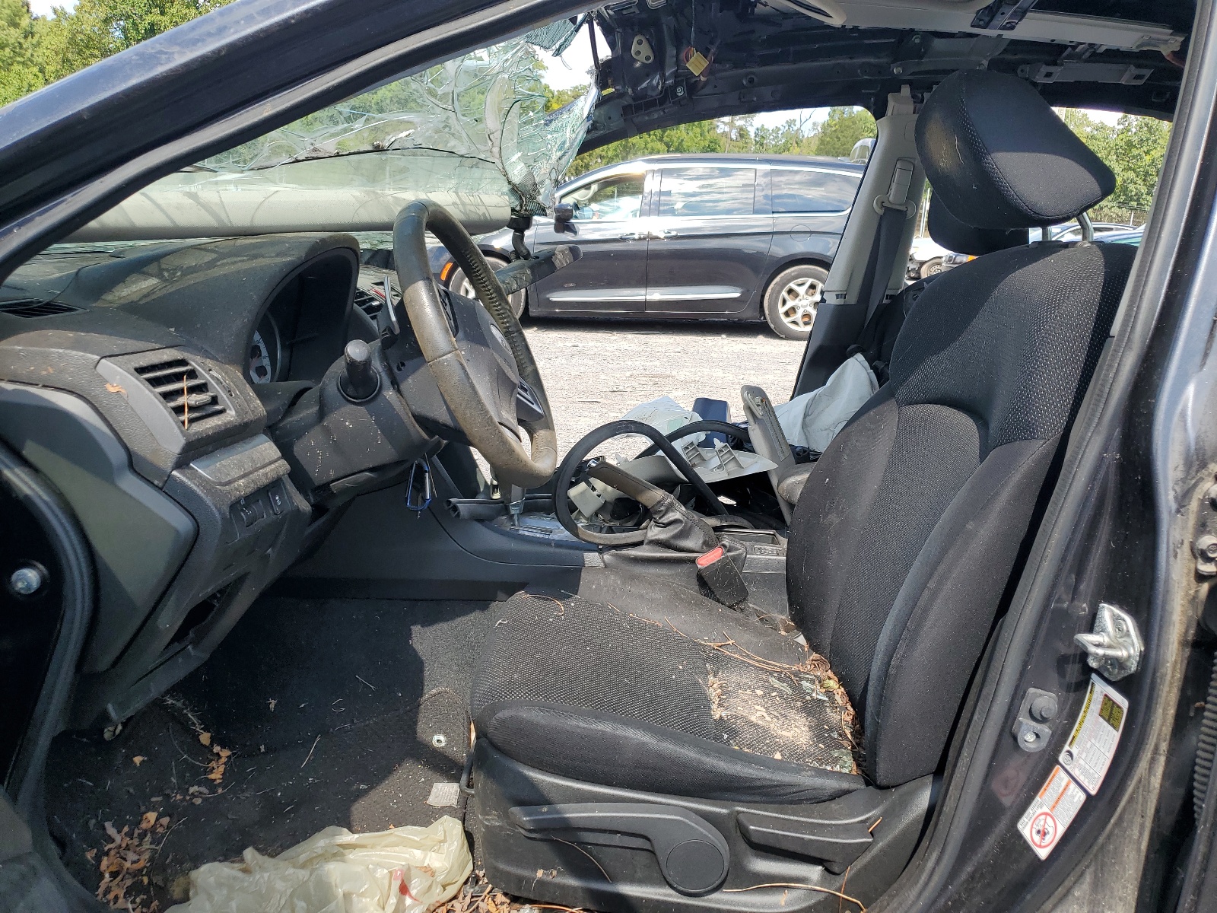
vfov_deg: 53.1
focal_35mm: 26
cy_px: 456
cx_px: 608
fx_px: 914
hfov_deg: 67.3
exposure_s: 1/909
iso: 50
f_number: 1.5
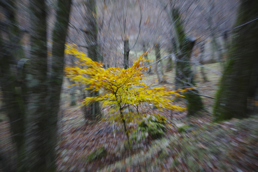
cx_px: 129
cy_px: 86
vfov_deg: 18.7
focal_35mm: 73
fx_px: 523
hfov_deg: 27.7
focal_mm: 73
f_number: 4.5
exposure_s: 1/13
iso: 200
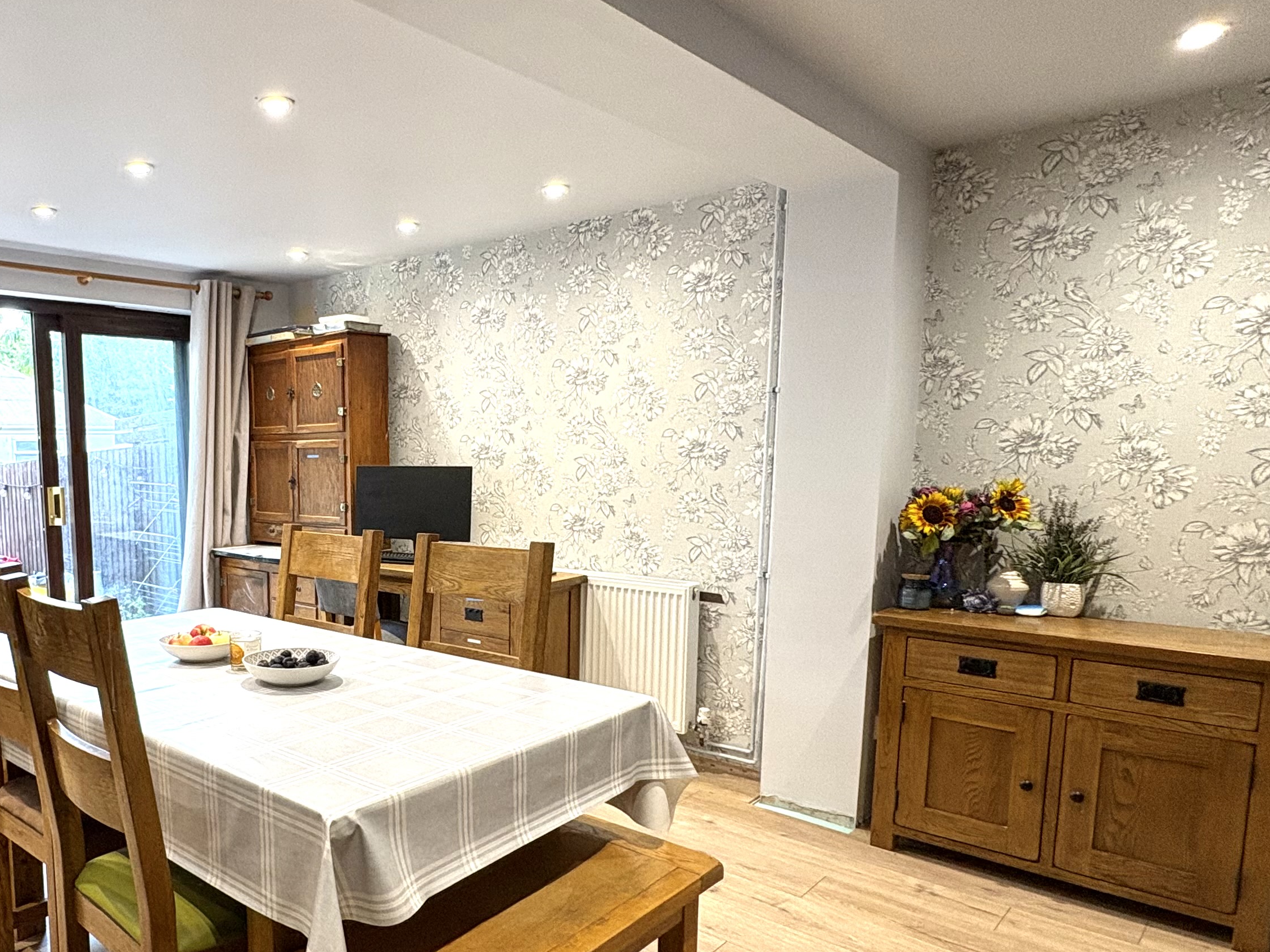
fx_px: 917
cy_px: 566
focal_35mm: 25
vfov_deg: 54.5
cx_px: 344
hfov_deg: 65.8
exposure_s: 1/100
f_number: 2.2
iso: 200
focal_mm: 2.22
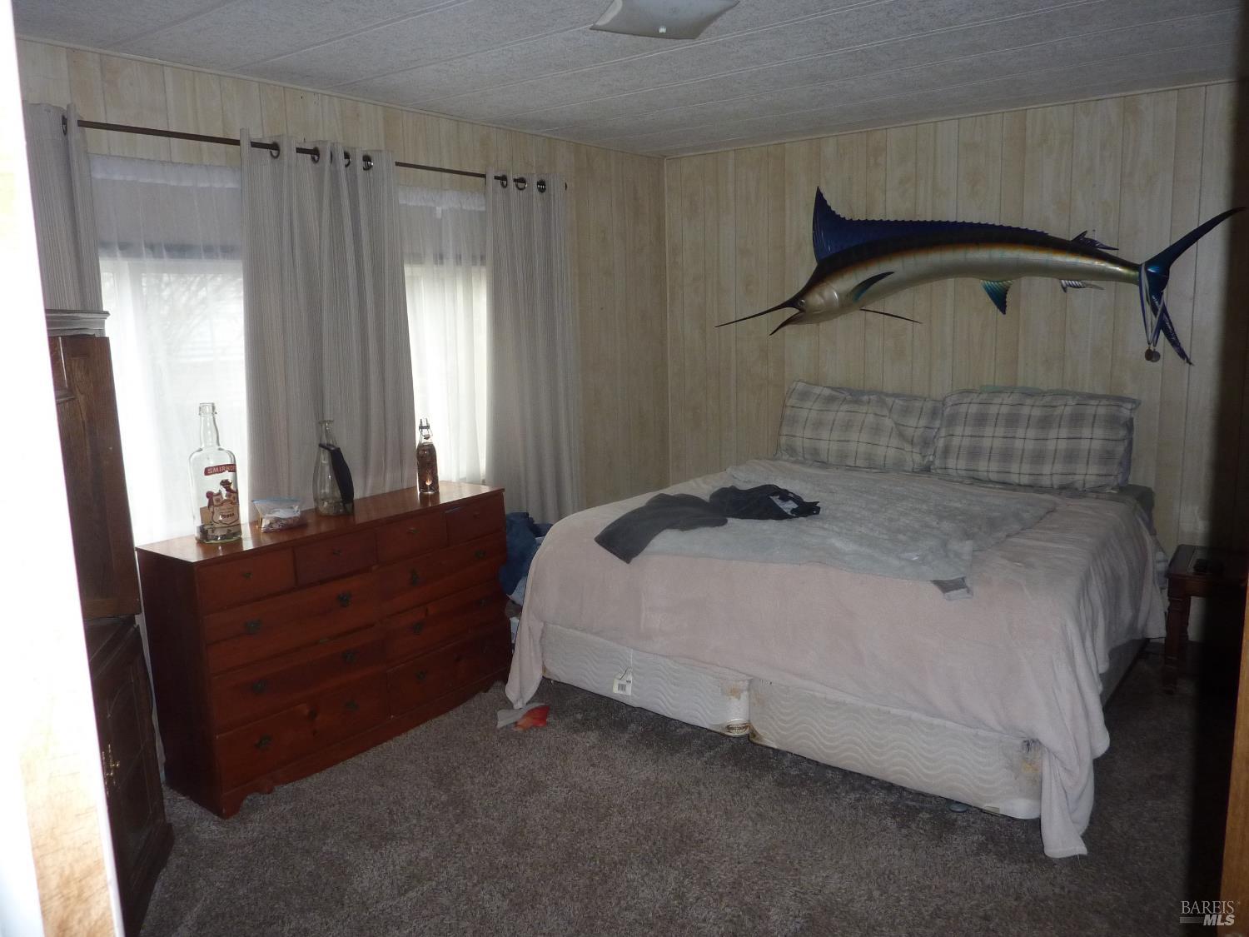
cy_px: 468
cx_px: 624
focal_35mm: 25
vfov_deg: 54.9
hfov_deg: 69.4
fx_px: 902
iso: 200
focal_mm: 4.1
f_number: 3.3
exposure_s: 1/30
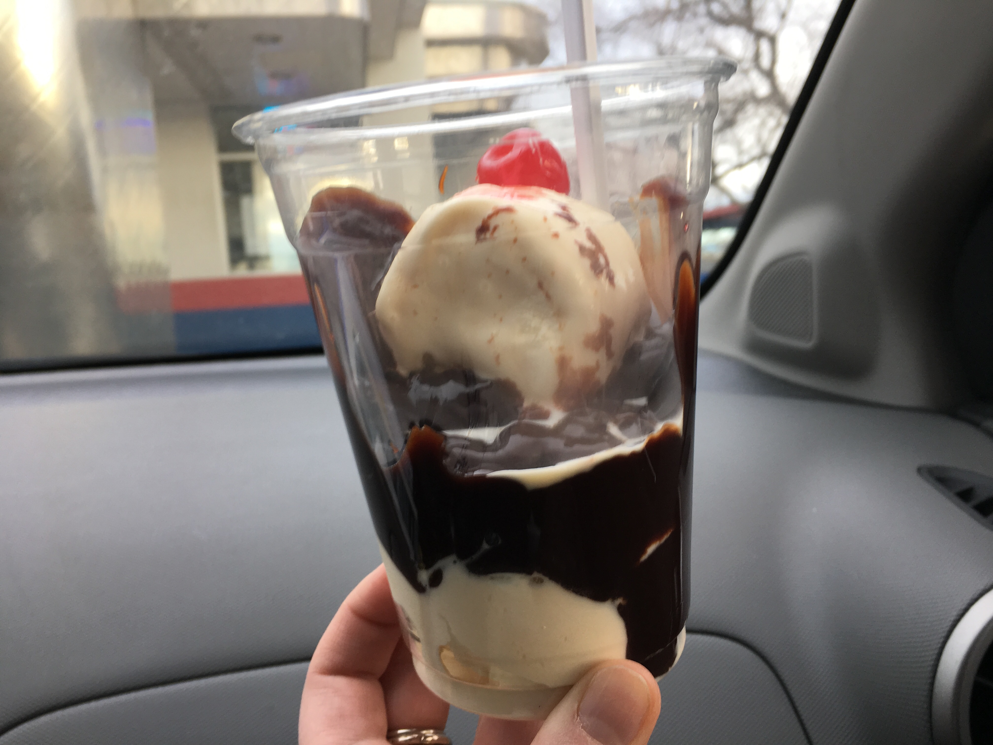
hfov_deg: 61.7
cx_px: 496
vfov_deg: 48.2
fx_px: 832
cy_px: 372
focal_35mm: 29
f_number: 2.2
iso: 25
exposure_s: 1/40
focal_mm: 4.15
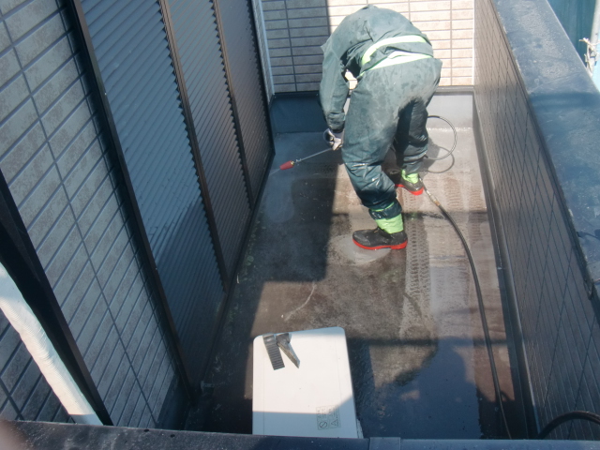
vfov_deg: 37.7
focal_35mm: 38
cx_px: 300
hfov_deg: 49.0
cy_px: 225
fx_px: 659
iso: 64
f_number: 3.9
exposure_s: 1/160
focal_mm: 6.66
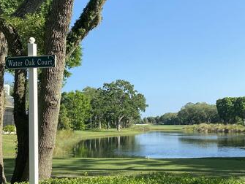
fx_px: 220
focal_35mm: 31
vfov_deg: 45.5
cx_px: 105
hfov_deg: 58.1
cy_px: 83
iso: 32
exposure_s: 1/1701
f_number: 1.8
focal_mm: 4.25
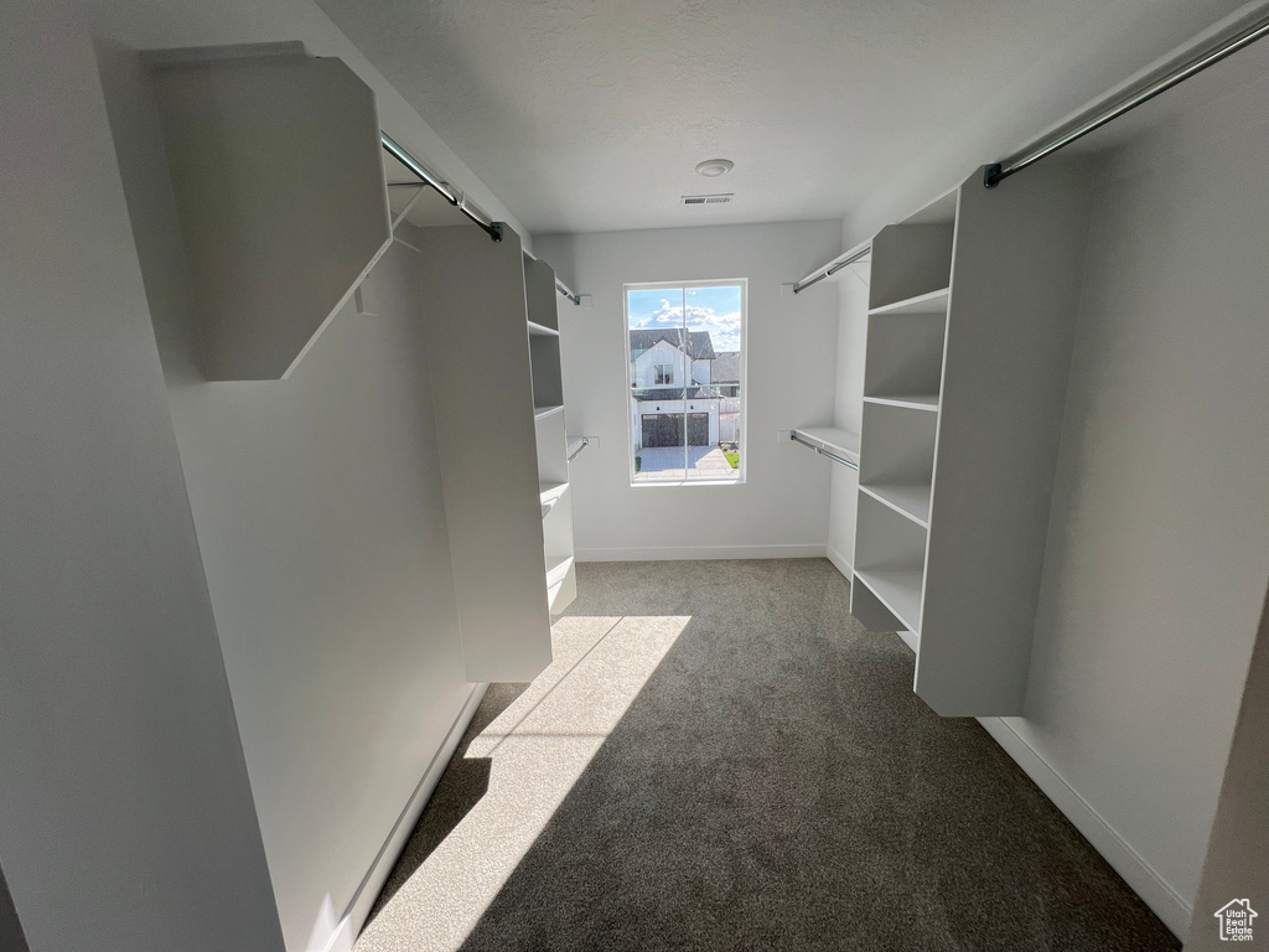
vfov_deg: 89.9
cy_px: 476
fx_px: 477
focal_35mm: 13
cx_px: 634
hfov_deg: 106.2
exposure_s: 1/404
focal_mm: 1.57
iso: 32
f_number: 1.8
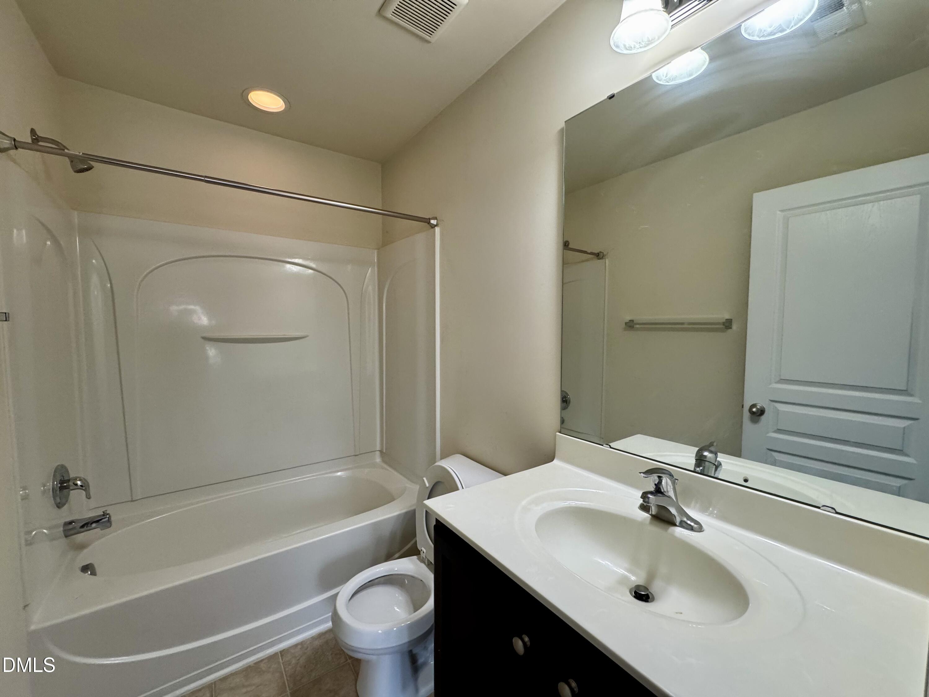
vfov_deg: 85.7
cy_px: 348
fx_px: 376
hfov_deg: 102.1
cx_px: 464
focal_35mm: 14
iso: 250
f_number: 2.2
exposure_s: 1/120
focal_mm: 2.22
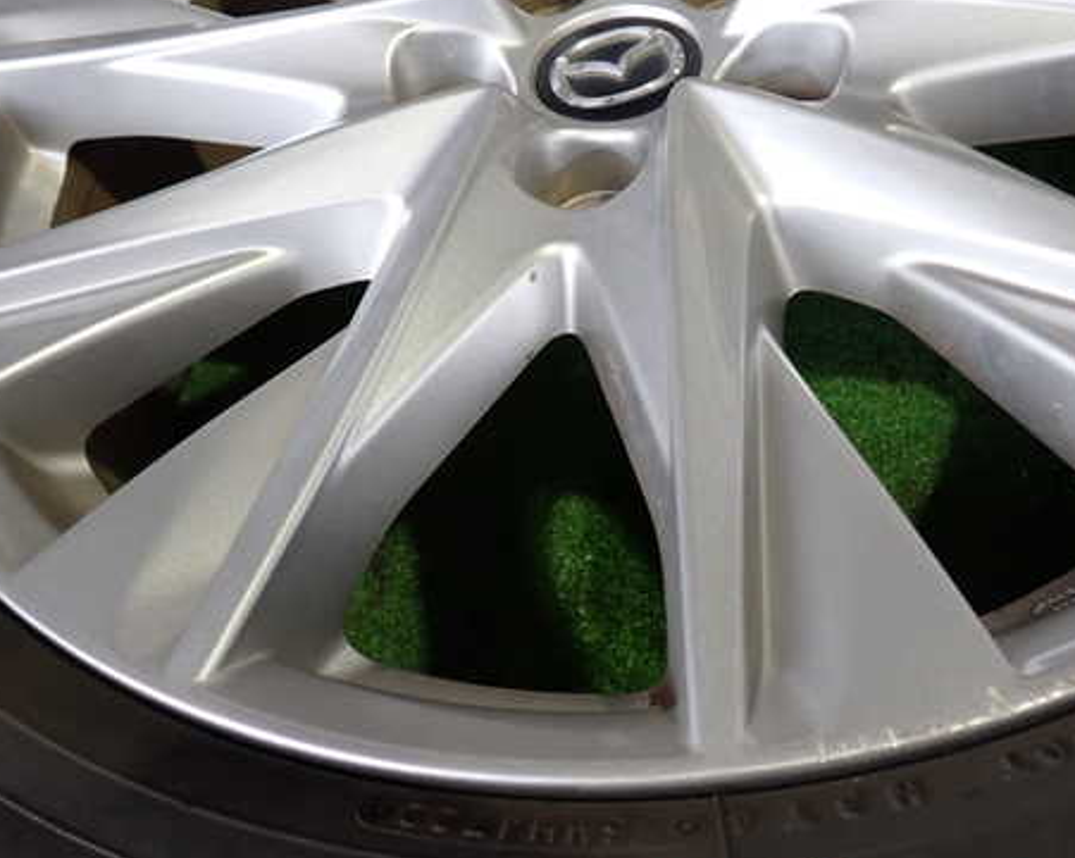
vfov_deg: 38.1
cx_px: 486
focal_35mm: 39
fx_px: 1240
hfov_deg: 46.8
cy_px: 384
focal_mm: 5.4
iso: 200
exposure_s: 1/40
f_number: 2.3
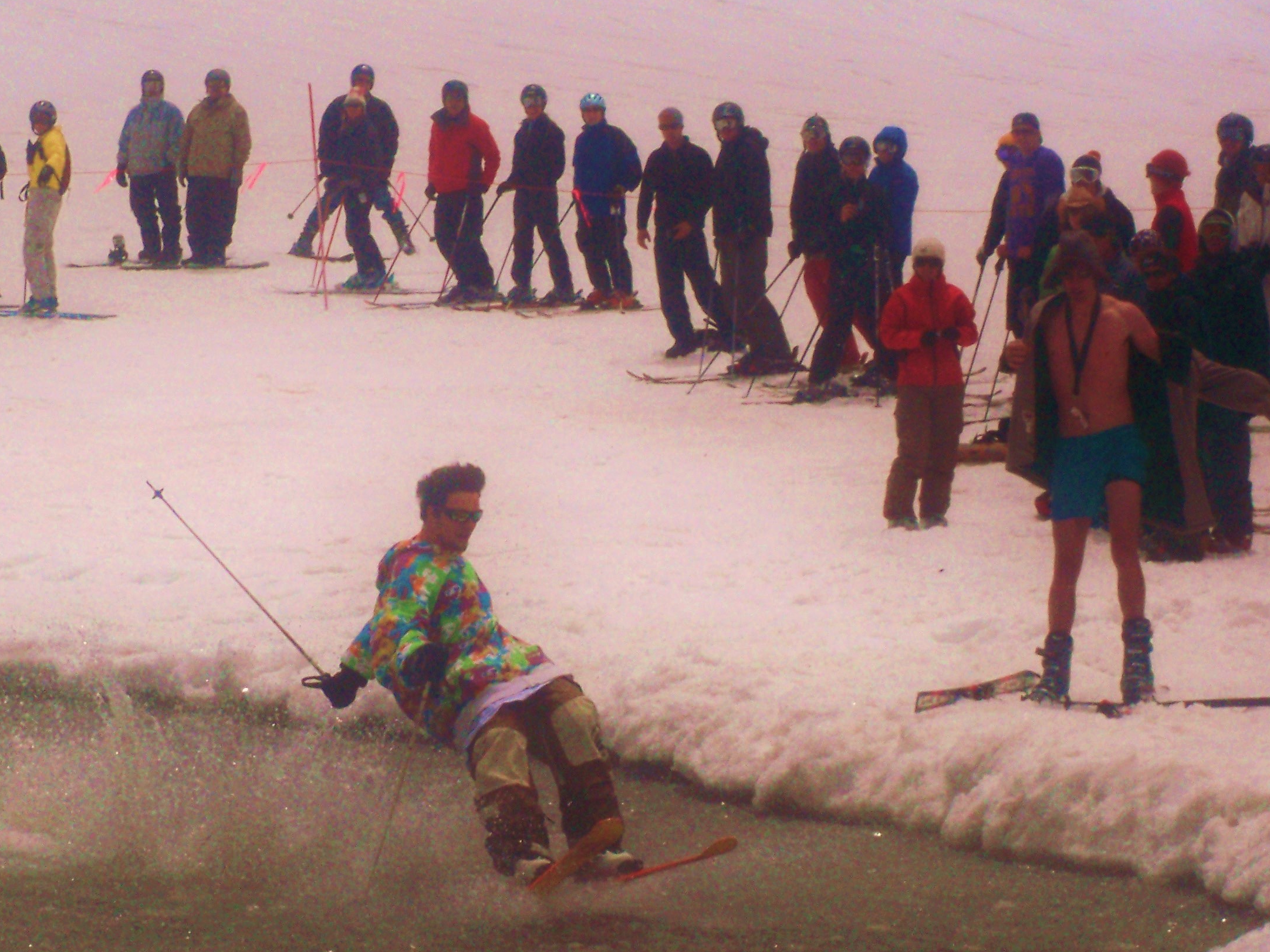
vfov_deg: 8.4
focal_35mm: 177
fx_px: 6494
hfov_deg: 11.2
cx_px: 374
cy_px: 748
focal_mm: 18.8
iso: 80
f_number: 8.7
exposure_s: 1/1000
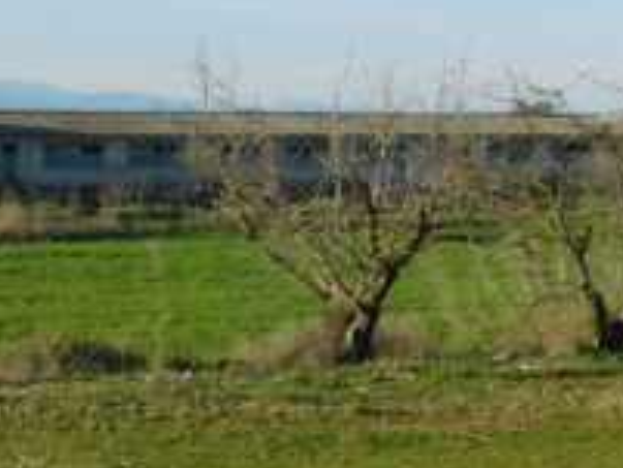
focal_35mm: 106
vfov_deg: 14.0
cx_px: -28
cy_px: 226
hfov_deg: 18.0
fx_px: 1909
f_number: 3.5
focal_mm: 6.3
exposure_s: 1/800
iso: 125
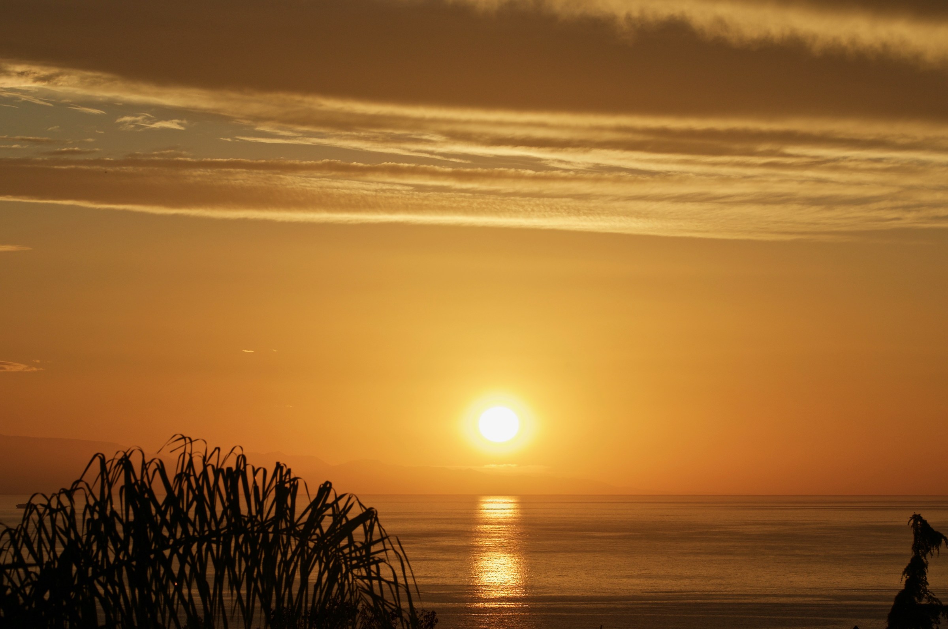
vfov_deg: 8.7
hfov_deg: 13.1
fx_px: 4142
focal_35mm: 158
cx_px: 474
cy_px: 314
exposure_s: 1/500
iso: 200
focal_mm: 105
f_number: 11
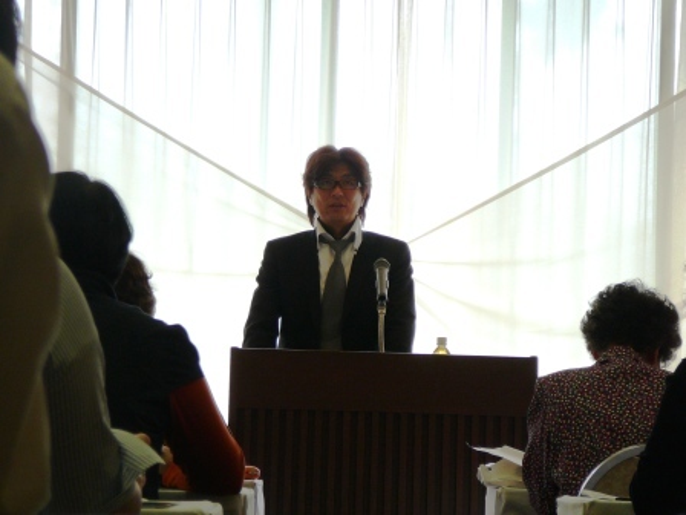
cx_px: 343
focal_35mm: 137
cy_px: 258
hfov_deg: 14.4
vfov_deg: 10.8
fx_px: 2715
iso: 100
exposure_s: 1/60
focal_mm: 20.4
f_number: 4
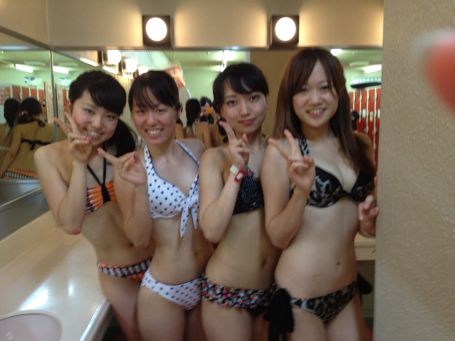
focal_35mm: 35
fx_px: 460
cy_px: 170
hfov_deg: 52.6
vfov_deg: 40.7
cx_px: 228
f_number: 2.4
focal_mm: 4.28
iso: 160
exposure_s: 1/20
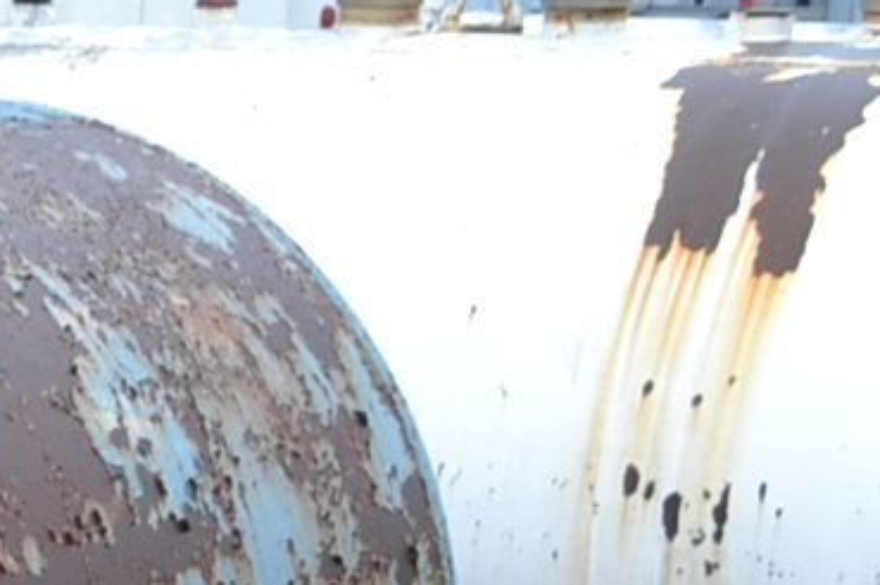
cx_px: -1360
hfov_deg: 9.5
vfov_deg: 7.0
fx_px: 4567
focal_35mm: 187
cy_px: 1284
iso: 200
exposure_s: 1/125
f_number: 5.6
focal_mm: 20
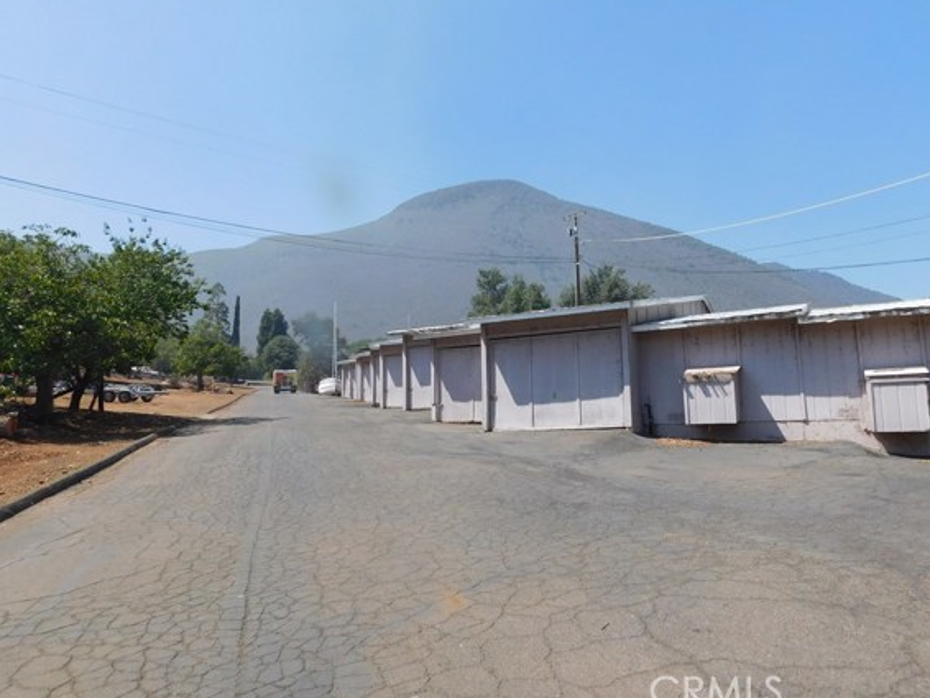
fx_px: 699
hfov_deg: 67.2
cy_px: 320
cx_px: 498
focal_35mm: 26
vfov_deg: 53.0
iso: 125
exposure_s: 1/400
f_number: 6
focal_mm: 4
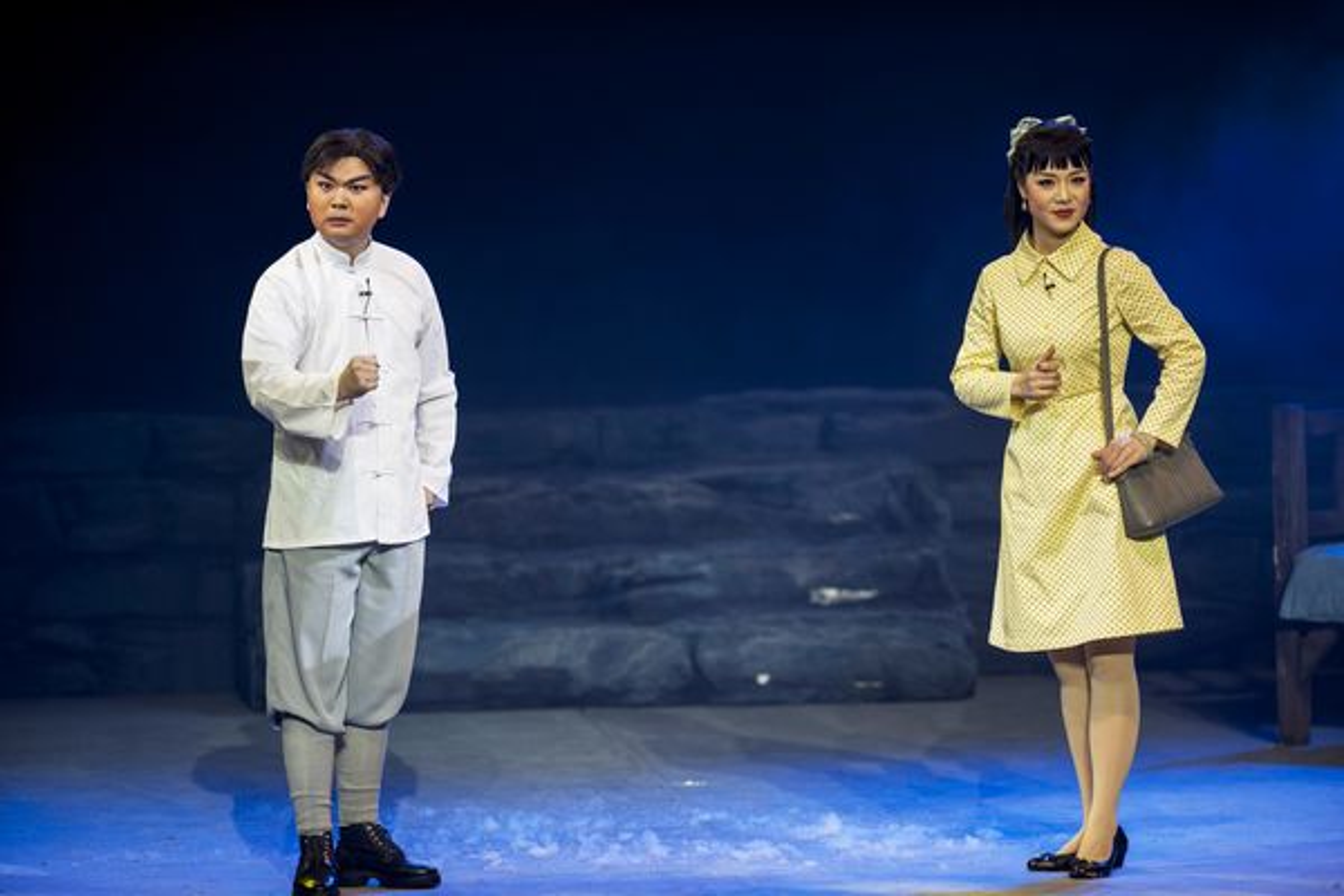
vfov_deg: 4.6
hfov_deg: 6.9
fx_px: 11199
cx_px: 672
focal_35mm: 300
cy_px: 448
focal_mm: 300
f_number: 2.8
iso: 400
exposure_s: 1/640
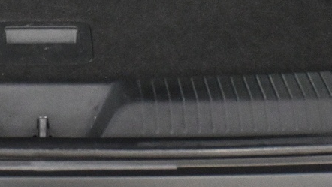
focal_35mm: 121
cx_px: 41
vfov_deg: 9.3
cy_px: -210
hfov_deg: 17.5
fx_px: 1065
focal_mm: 21
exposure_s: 1/60
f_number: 4
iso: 4000
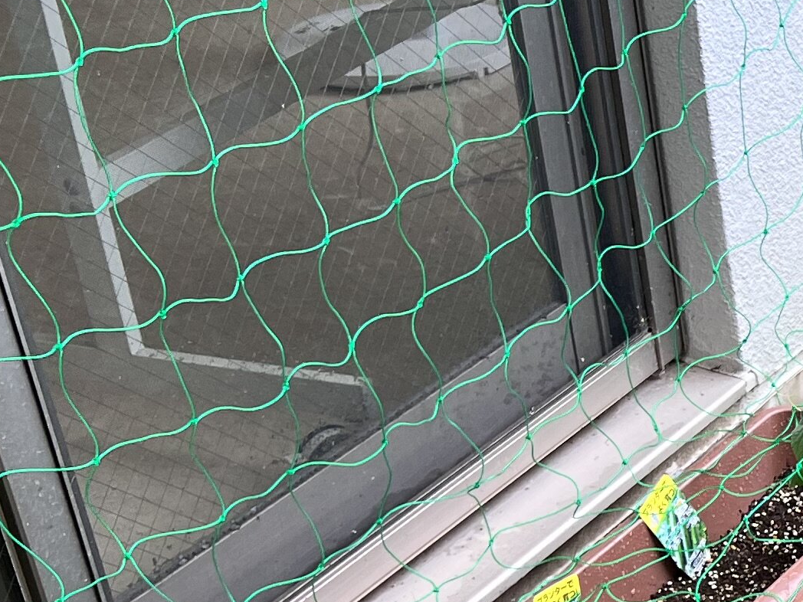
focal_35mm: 100
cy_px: 681
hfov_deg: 17.2
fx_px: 2320
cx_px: 1294
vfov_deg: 14.4
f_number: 1.5
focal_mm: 5.7
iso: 40
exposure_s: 1/227
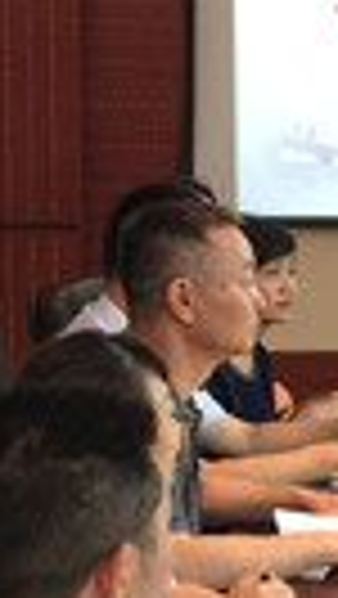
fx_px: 2274
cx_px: 802
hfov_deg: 7.9
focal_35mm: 143
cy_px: 265
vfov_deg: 15.0
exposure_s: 1/17
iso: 64
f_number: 2.2
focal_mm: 4.15
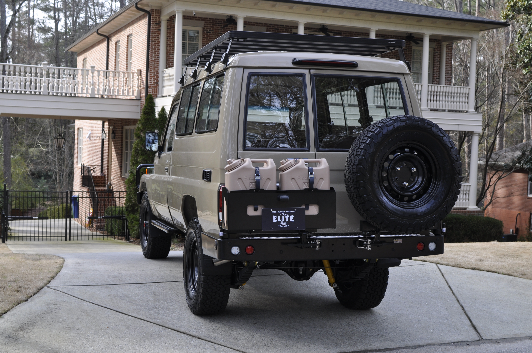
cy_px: 176
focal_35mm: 52
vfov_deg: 25.7
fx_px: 775
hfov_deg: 37.9
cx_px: 266
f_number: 5.6
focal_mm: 35
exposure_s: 1/125
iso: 200
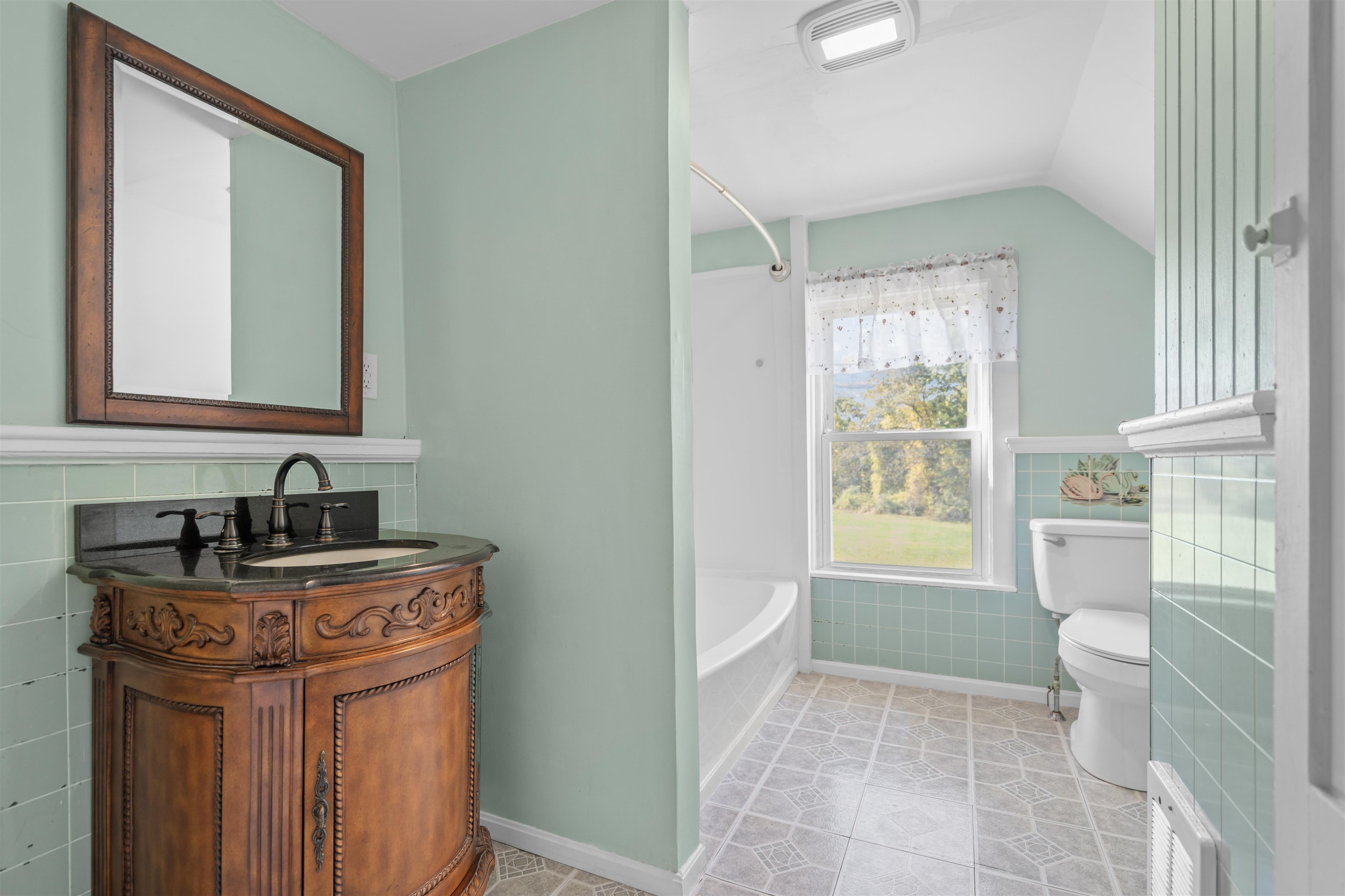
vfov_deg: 73.7
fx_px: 598
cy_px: 448
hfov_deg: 96.7
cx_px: 672
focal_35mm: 16
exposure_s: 1/2.5
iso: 100
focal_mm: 16
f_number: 4
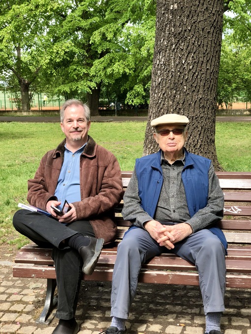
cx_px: 126
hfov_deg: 28.0
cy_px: 167
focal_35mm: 52
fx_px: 503
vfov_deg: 36.8
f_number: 2.4
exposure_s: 1/233
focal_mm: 6
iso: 16
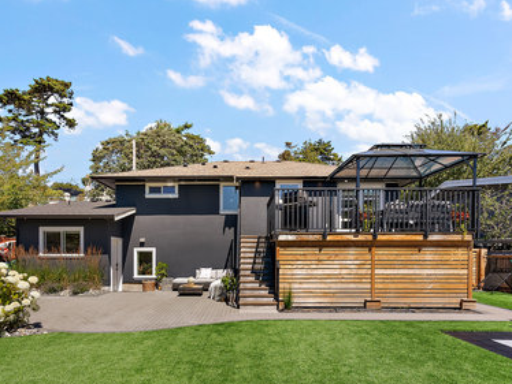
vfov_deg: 68.7
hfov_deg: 84.5
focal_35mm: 19
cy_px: 197
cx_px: 238
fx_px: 281
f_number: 9
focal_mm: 17
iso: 640
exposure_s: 1/1250
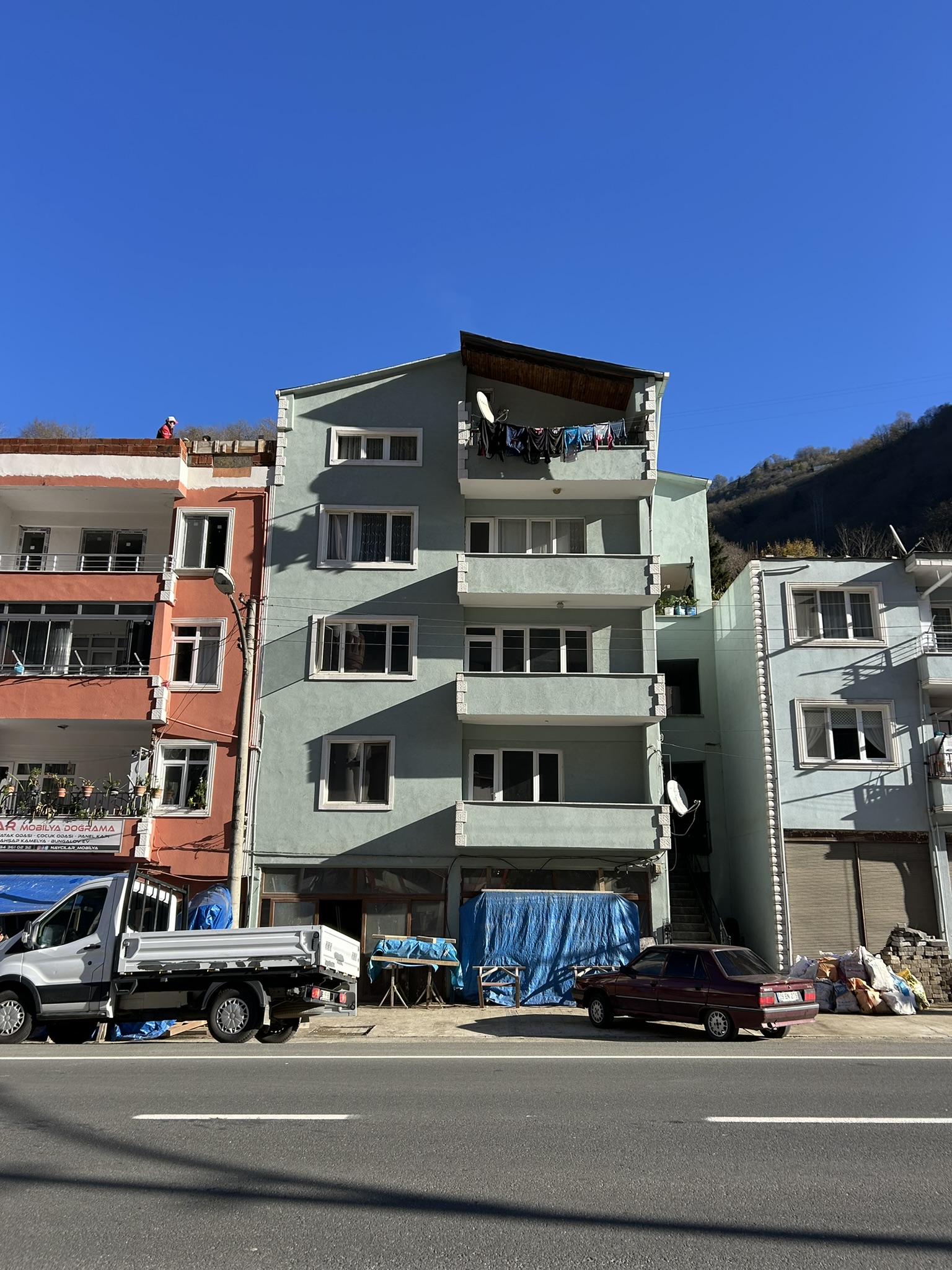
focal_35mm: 26
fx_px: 953
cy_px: 635
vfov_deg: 67.3
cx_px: 476
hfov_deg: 53.1
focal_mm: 5.7
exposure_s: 1/2695
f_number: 1.5
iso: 50
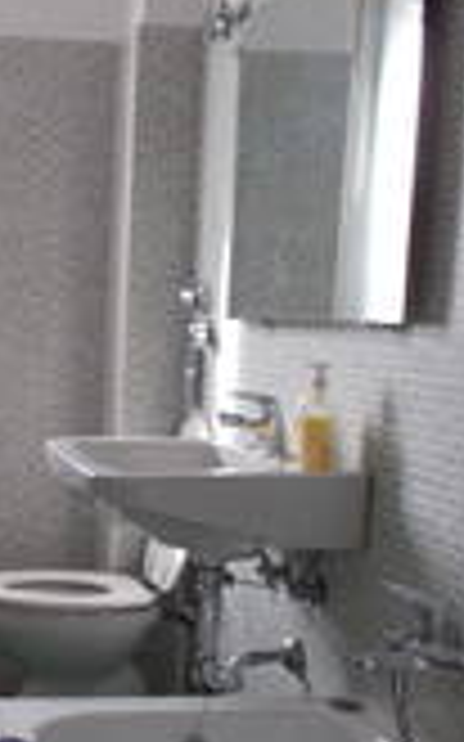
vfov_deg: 33.8
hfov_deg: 20.9
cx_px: 5
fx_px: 1215
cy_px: 472
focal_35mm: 60
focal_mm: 4.6
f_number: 3.2
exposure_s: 1/25
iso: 140
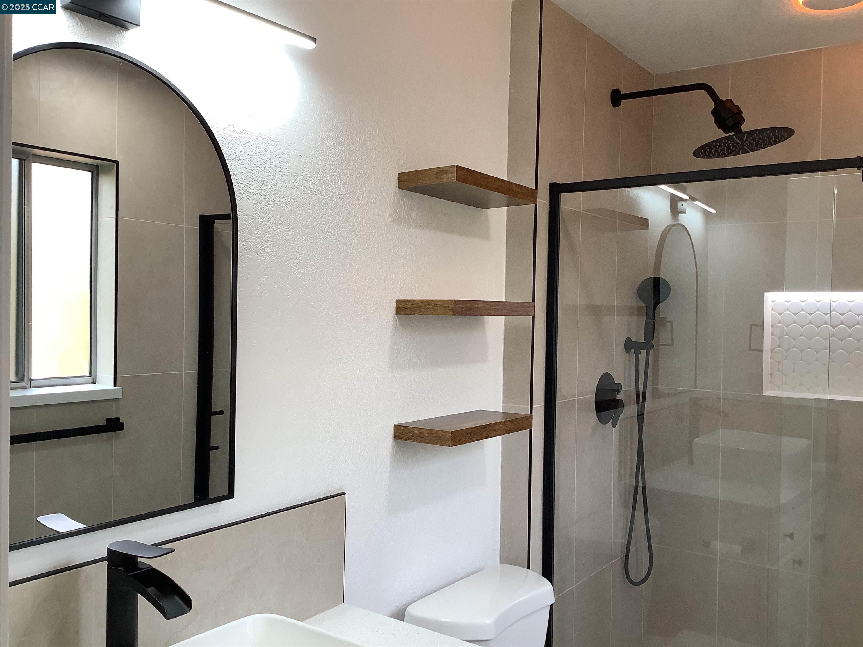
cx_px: 432
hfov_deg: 58.4
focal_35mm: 31
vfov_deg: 45.4
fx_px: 773
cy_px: 324
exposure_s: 1/120
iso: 100
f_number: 2.4
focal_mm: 3.3
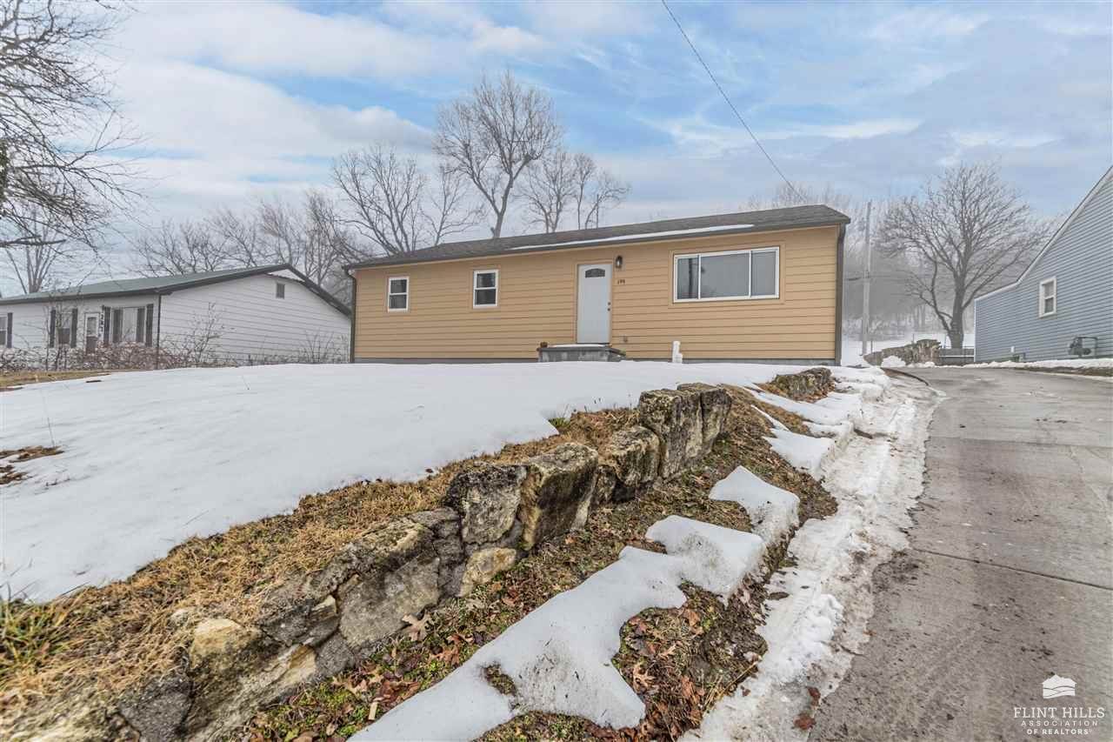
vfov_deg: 77.3
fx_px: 464
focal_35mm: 15
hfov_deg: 100.4
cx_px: 556
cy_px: 371
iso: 100
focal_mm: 10
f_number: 6.3
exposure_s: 1/250
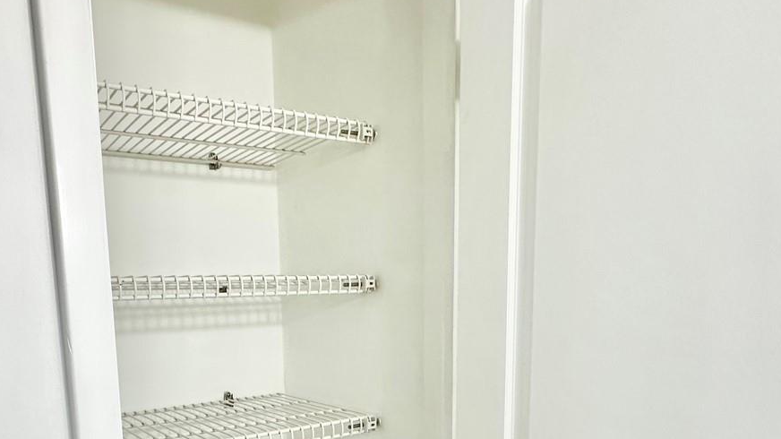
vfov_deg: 39.0
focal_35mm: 28
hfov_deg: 66.3
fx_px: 580
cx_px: 268
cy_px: 383
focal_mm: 2.22
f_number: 2.2
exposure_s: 1/60
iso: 160
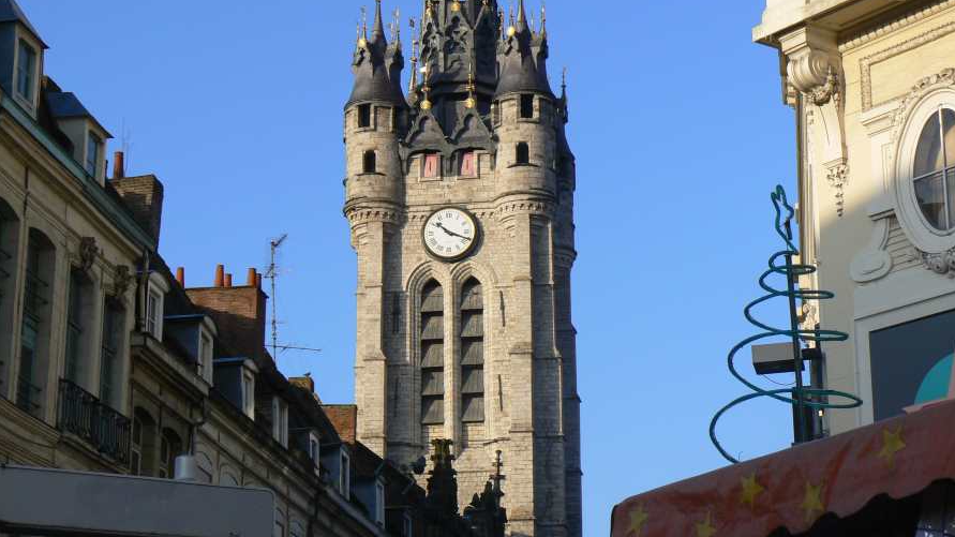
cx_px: 479
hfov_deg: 24.2
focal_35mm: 88
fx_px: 2228
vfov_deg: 13.7
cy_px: 213
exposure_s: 1/400
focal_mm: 13.4
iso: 80
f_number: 5.6
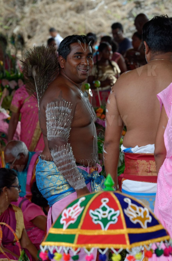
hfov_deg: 5.7
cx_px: 86
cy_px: 130
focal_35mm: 240
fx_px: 1729
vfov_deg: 8.6
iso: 400
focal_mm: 160
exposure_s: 1/250
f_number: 8
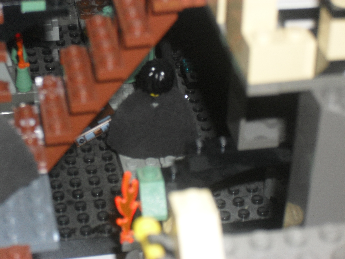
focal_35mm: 105
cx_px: 172
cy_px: 130
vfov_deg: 14.1
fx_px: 1046
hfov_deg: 18.7
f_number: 5.8
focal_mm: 18.9
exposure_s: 1/60
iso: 200
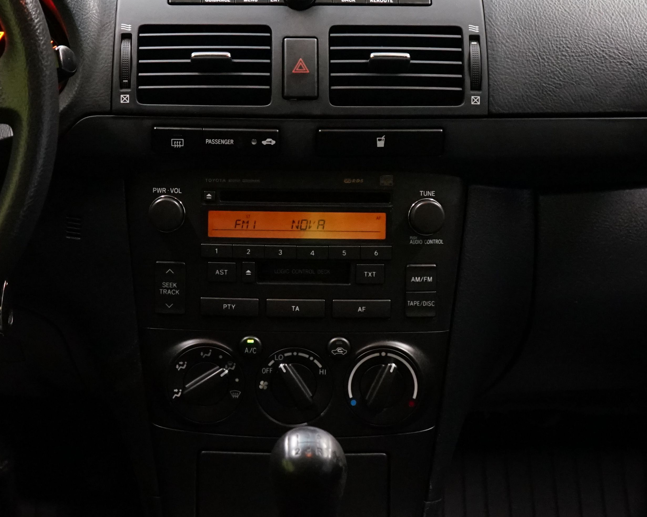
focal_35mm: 71
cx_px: 204
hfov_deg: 26.6
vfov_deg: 21.5
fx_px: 1360
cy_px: 194
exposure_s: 1/30
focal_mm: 31
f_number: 4.5
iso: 4000
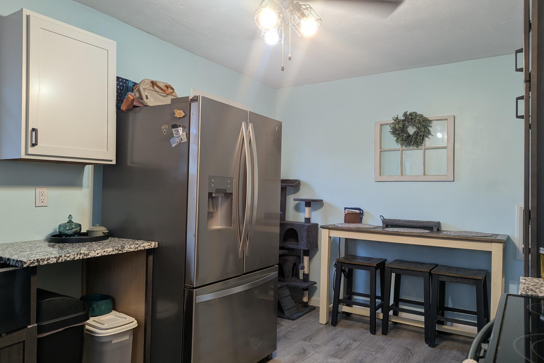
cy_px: 187
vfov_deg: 49.6
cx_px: 282
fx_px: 393
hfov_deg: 69.4
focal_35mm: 26
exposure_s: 1/24
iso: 58
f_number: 1.85
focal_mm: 6.81
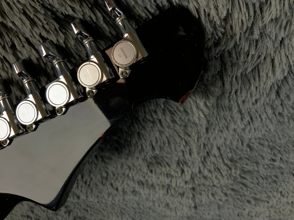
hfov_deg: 61.7
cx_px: 147
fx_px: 246
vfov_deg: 48.2
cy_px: 110
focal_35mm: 29
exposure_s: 1/120
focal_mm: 3
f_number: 1.8
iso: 50
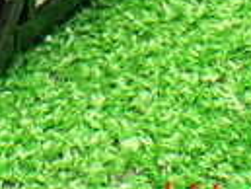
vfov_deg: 9.8
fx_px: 1009
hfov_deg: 14.0
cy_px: -212
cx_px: 19
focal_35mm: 139
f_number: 2.3
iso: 800
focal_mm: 5.4
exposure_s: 1/100
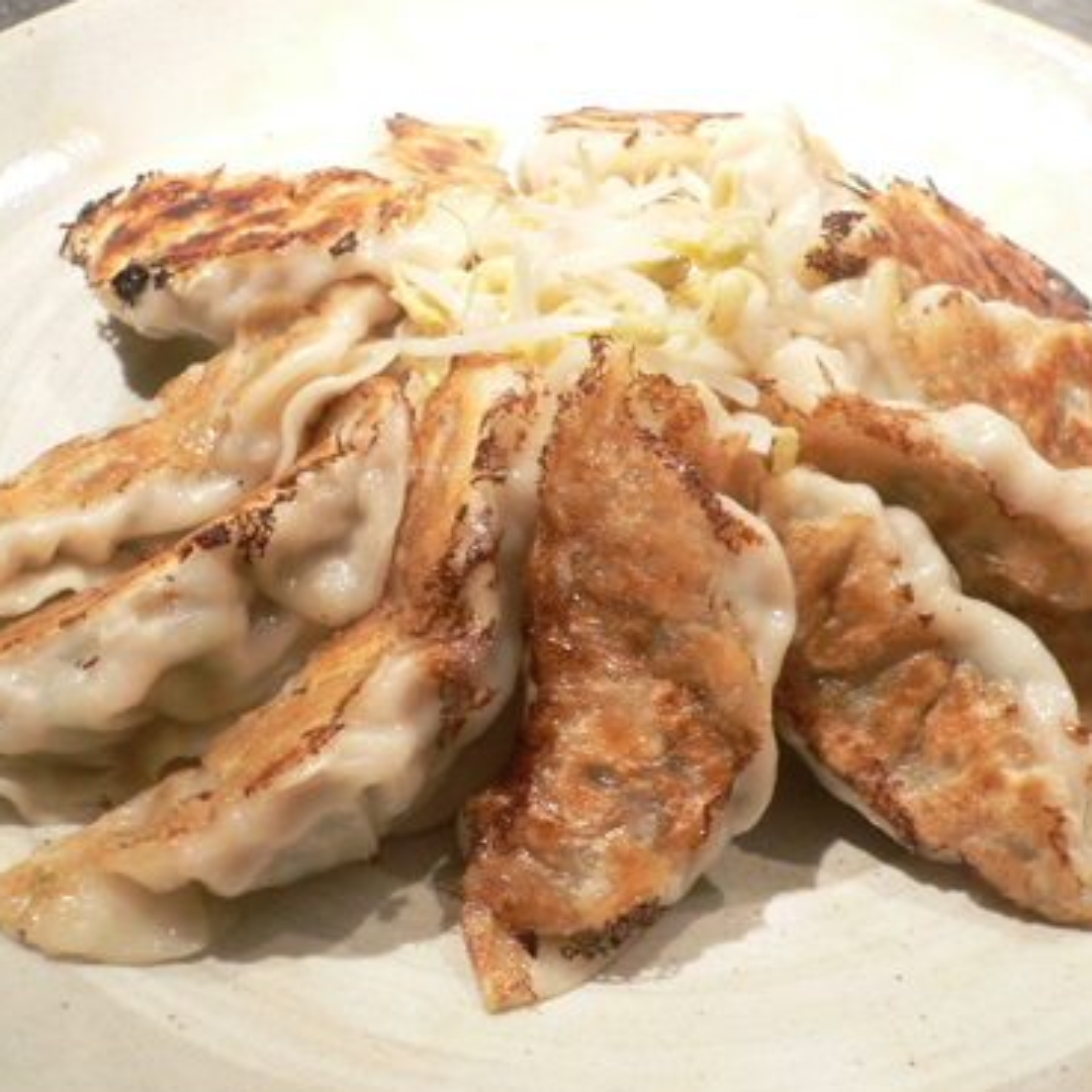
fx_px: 1499
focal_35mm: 42
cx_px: 540
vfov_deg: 40.0
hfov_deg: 40.0
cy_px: 550
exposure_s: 1/10
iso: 100
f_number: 2.8
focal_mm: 5.8
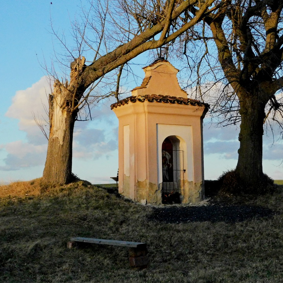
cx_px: 163
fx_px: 564
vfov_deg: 28.2
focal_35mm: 61
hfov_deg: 28.1
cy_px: 143
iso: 800
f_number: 7.6
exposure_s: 1/500
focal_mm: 9
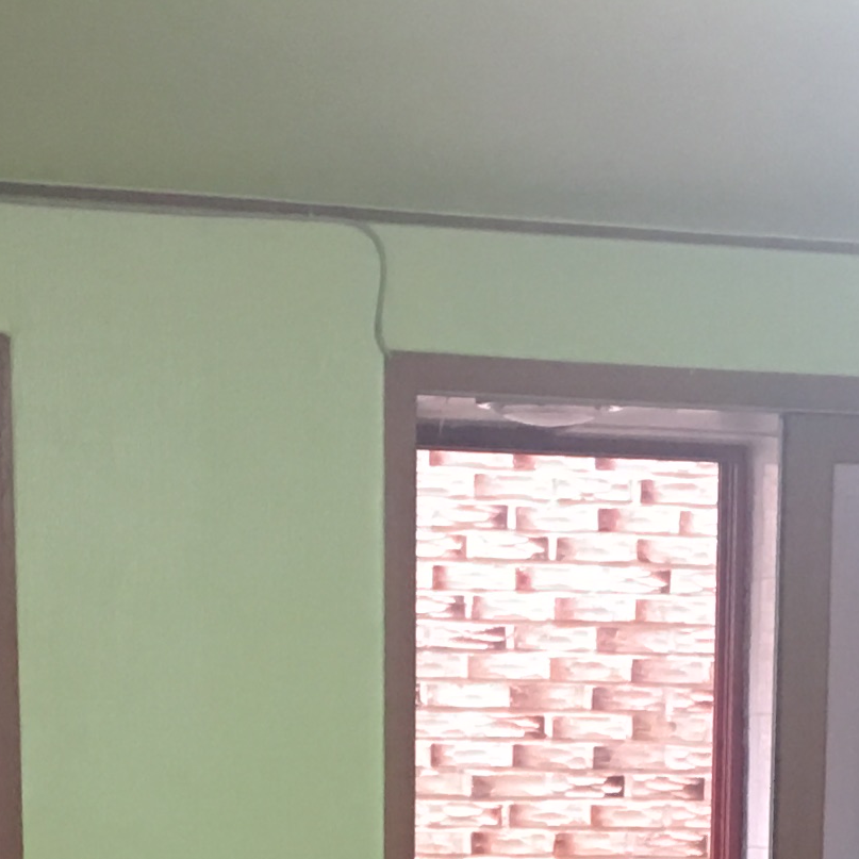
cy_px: 1573
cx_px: 627
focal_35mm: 128
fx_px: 3594
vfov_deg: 12.4
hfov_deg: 13.6
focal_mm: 4.15
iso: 64
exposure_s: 1/15
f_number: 2.2
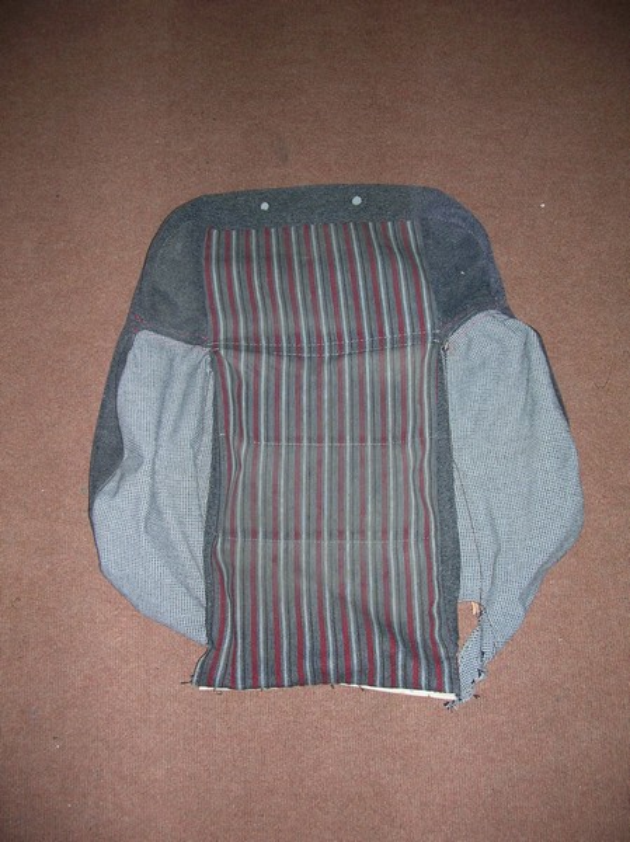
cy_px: 421
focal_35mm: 35
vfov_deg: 52.7
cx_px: 315
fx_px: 851
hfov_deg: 40.6
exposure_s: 1/60.1
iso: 62
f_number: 2.8
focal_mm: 5.8
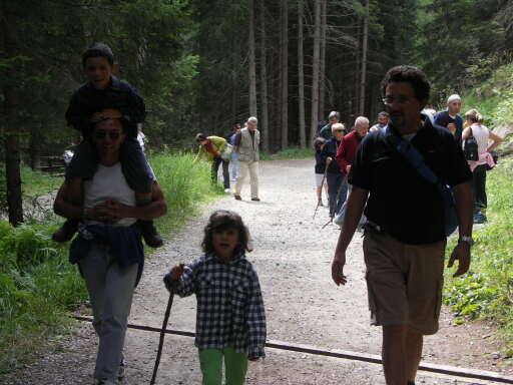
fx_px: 1052
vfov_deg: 20.7
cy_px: 192
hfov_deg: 27.4
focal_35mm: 71
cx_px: 256
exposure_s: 1/125
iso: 100
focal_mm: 18.4
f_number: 3.5
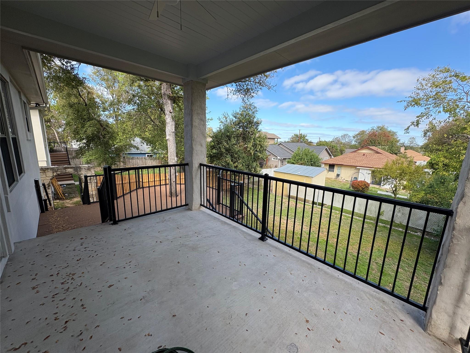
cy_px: 176
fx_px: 190
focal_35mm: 14
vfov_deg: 85.7
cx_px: 235
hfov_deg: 102.1
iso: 40
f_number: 2.2
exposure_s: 1/544
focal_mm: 2.22
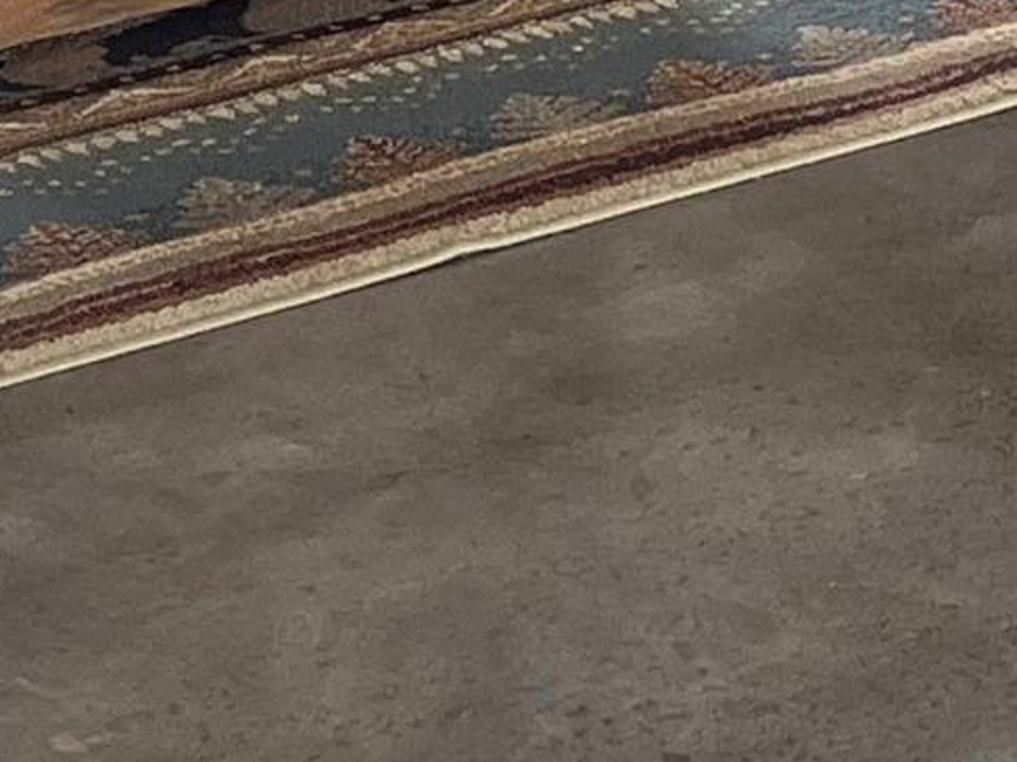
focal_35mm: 164
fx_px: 4817
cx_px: 1222
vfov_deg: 8.5
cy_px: -889
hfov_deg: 11.8
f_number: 1.6
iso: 100
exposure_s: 1/120
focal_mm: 5.1
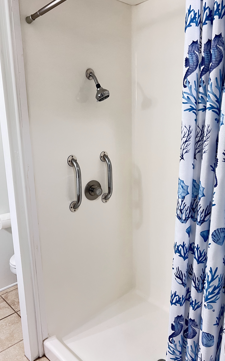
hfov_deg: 44.5
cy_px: 182
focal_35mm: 28
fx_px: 275
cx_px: 114
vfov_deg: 66.5
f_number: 1.5
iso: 160
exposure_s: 1/60
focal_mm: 5.7
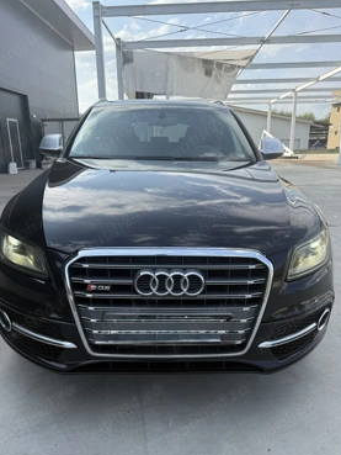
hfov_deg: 53.1
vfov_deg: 67.2
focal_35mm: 26
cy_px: 245
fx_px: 341
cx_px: 165
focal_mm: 6.76
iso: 100
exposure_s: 1/2169
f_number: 1.78
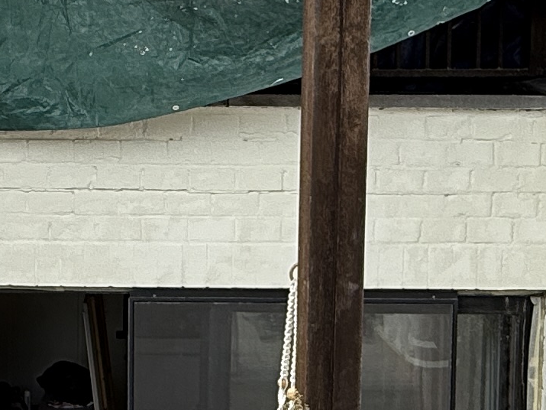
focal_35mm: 79
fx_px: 1246
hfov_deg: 24.3
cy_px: 146
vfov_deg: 18.6
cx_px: 102
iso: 50
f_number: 2.2
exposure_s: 1/751
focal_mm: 2.22
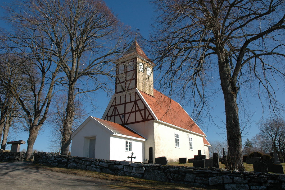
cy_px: 95
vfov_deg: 47.9
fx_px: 214
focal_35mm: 27
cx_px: 142
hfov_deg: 67.4
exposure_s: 1/400
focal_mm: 18
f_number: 10
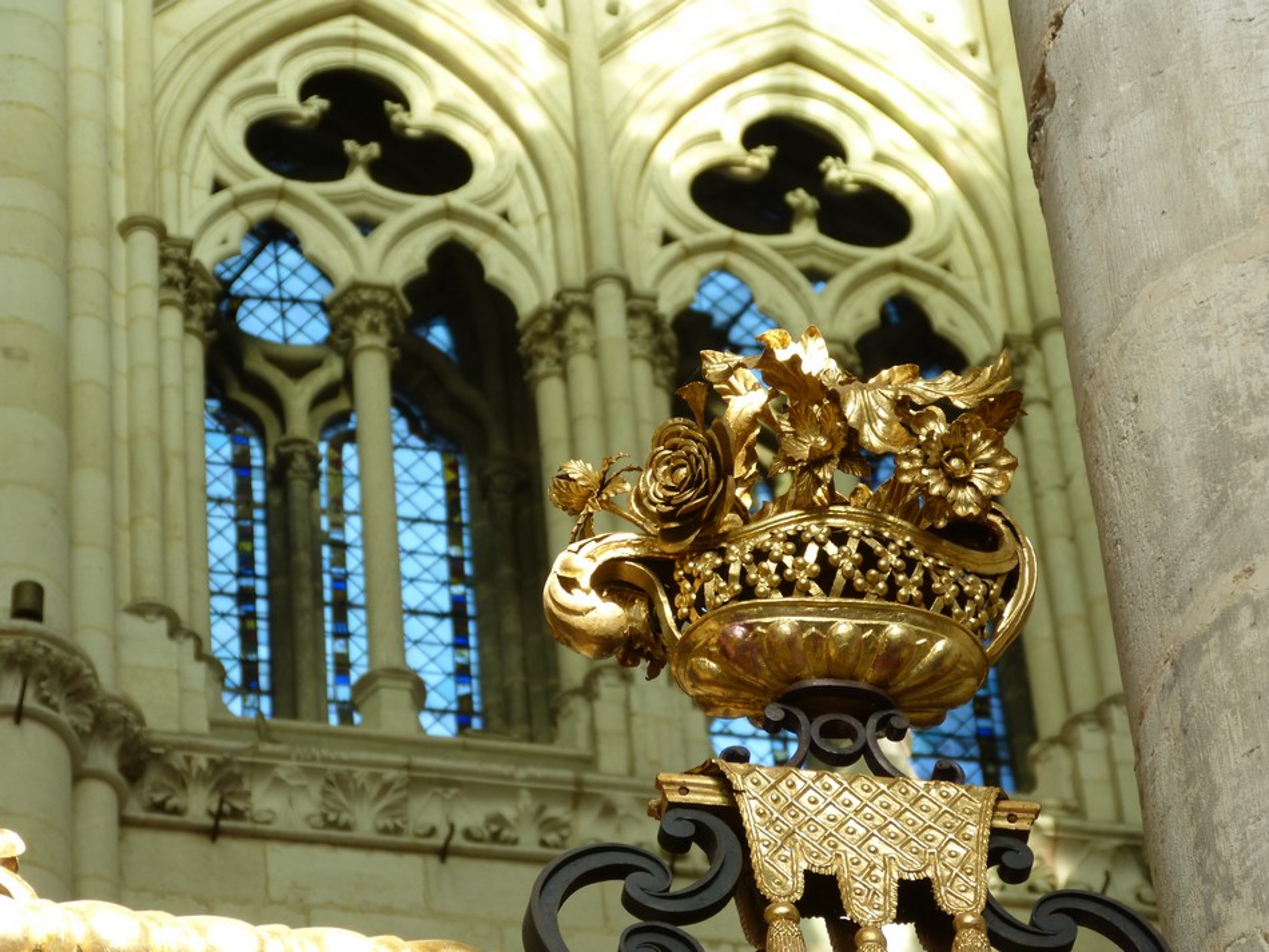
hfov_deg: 10.7
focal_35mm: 184
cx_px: 634
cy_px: 476
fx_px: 6747
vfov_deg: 8.1
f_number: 3.8
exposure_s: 1/80
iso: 125
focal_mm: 33.2
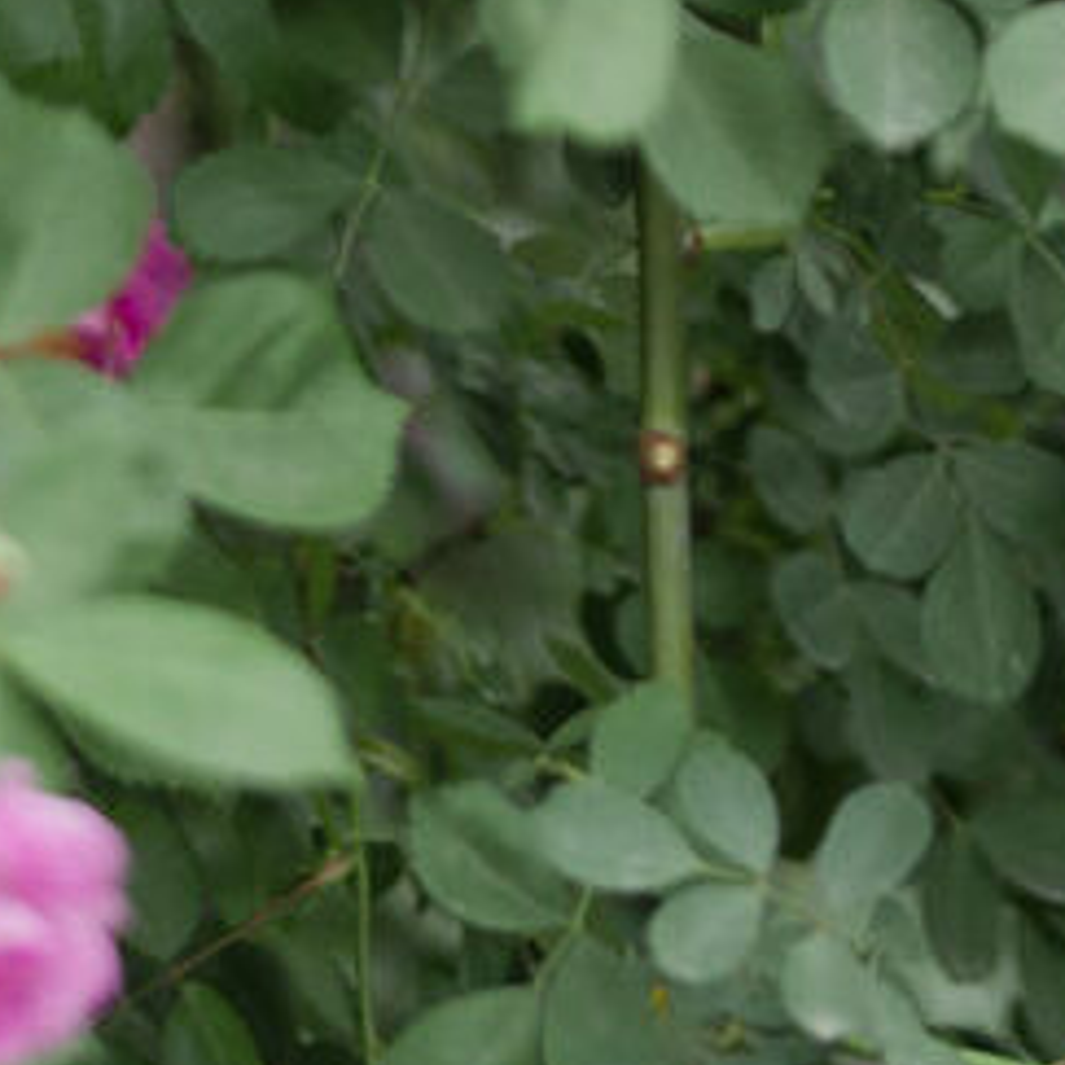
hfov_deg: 6.3
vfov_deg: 6.1
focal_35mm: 275
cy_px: -1519
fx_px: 9572
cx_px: 1714
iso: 100
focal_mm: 50
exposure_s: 1/640
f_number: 1.4
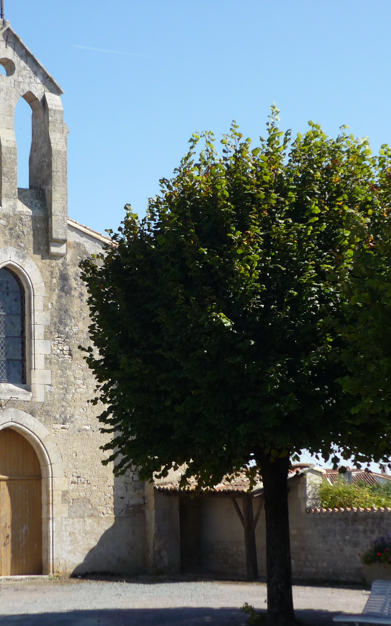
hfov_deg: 17.8
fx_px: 1244
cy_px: 313
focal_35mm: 73
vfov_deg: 28.2
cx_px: 124
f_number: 3.2
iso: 100
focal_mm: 8.4
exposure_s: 1/640
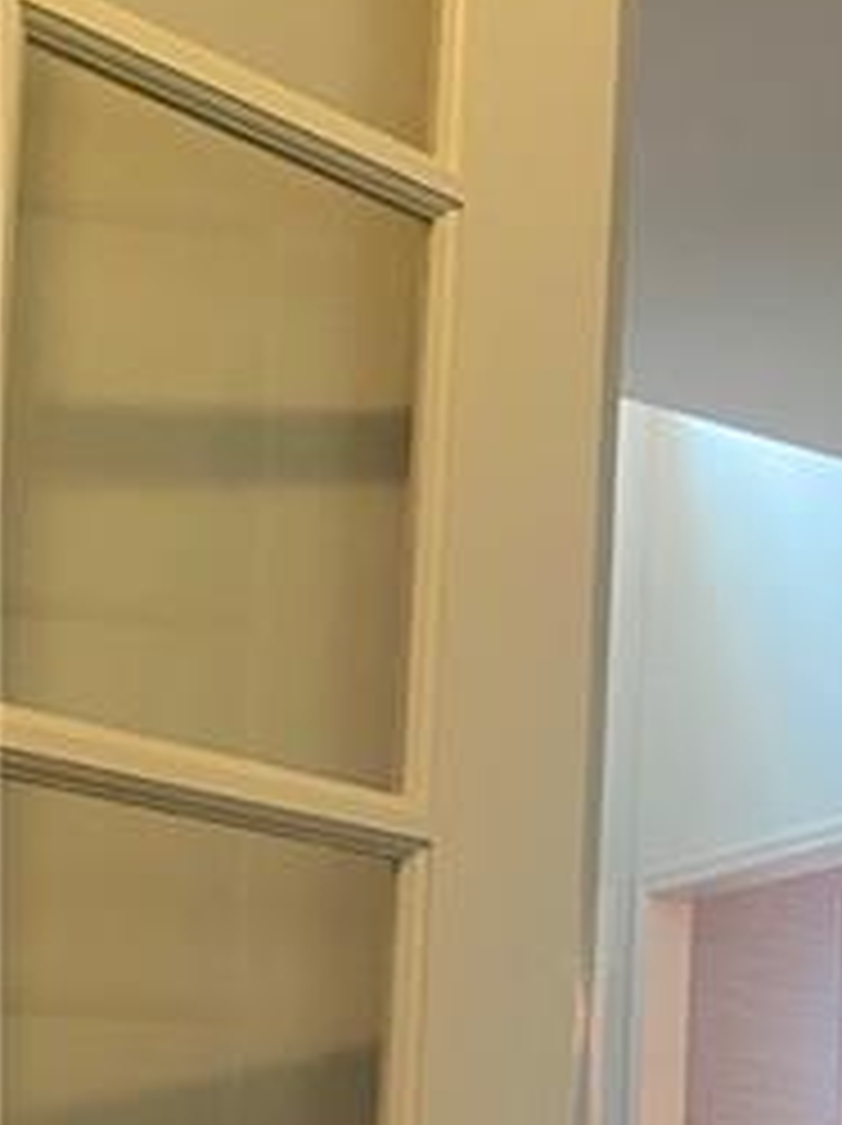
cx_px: 1292
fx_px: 2599
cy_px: 1233
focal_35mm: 80
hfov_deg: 16.6
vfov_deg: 23.0
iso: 160
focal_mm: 4.25
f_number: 1.8
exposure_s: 1/60
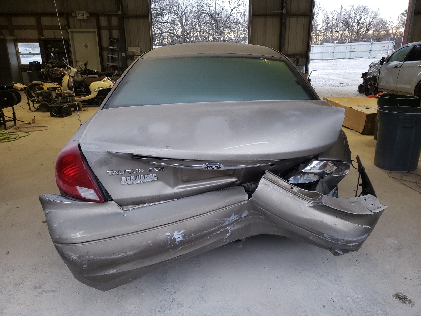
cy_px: 158
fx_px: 316
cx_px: 210
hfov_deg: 67.3
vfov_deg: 53.1
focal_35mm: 26
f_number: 1.5
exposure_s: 1/120
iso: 87
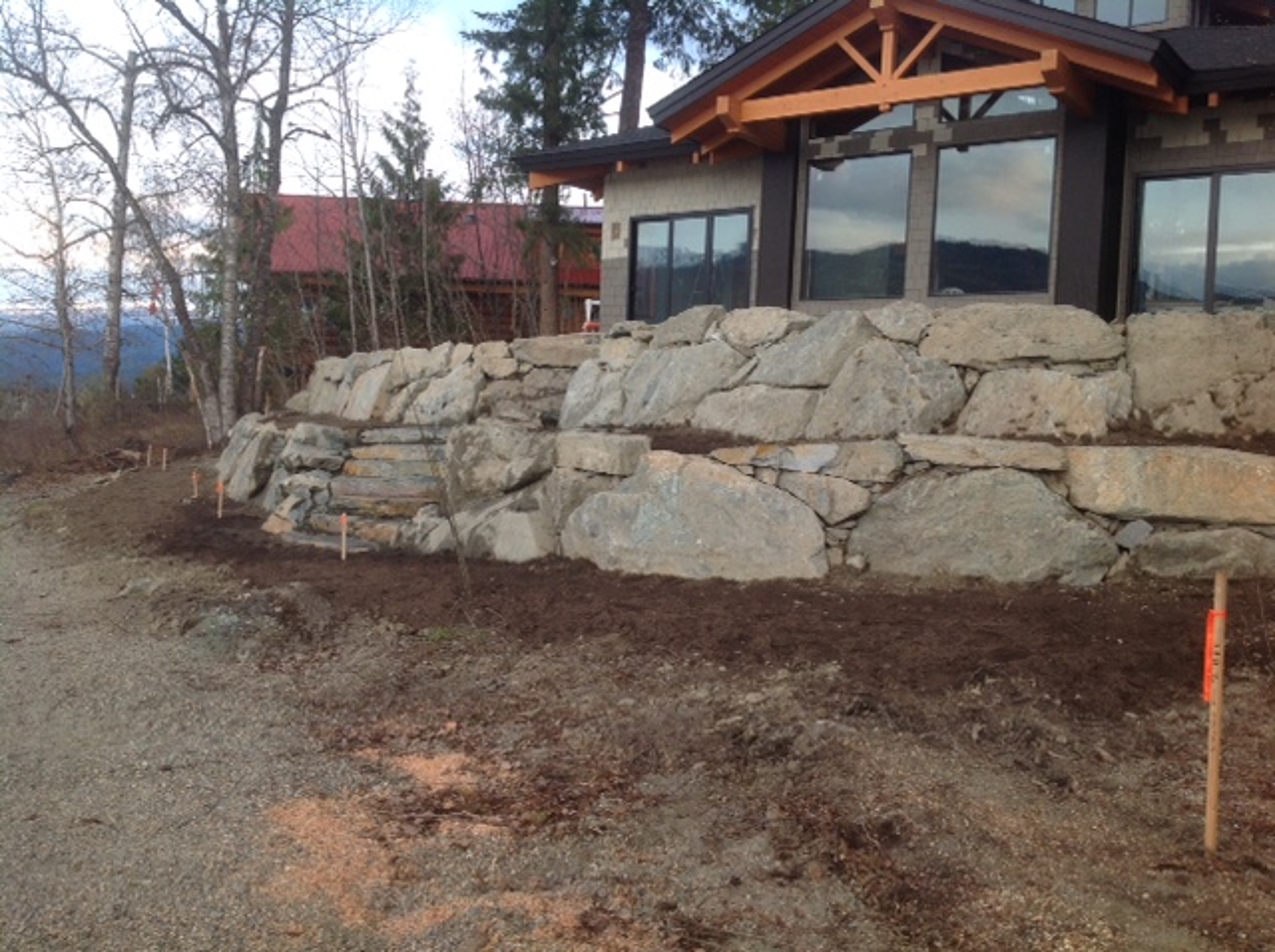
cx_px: 638
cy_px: 476
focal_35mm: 35
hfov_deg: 52.7
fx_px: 1287
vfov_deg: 40.6
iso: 50
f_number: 2.4
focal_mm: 4.28
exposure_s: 1/121
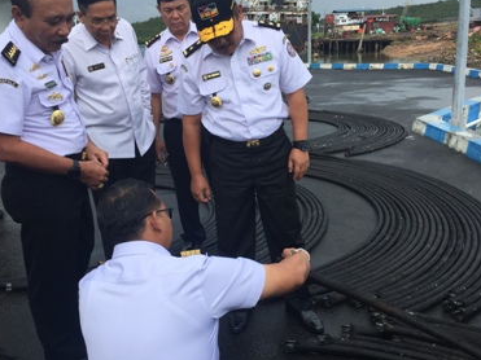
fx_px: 486
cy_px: 177
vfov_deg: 40.7
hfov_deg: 52.6
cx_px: 219
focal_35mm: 35
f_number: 2.2
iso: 32
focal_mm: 4.15
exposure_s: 1/1163
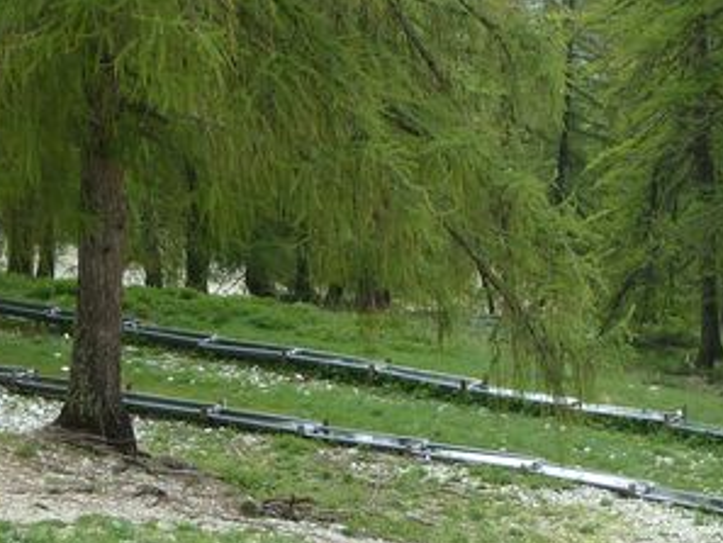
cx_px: 548
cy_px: 394
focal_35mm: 113
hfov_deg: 17.3
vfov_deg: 13.1
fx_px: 2361
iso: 80
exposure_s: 1/125
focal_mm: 6.9
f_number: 4
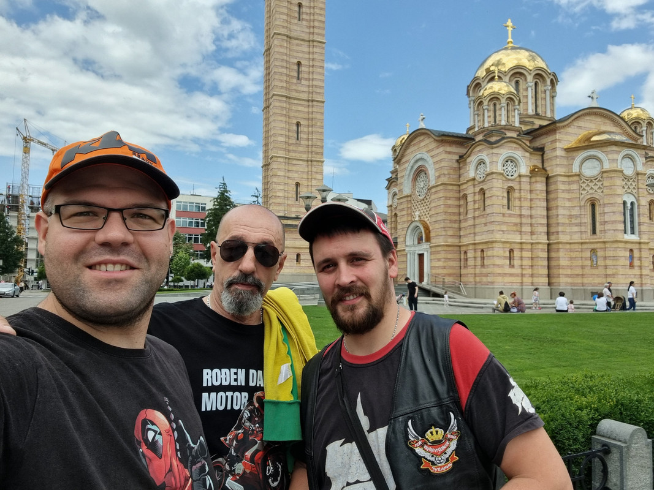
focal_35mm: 25
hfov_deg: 69.4
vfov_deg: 54.9
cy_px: 245
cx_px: 327
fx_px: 472
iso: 50
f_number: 2.2
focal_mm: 3.3
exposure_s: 1/1176
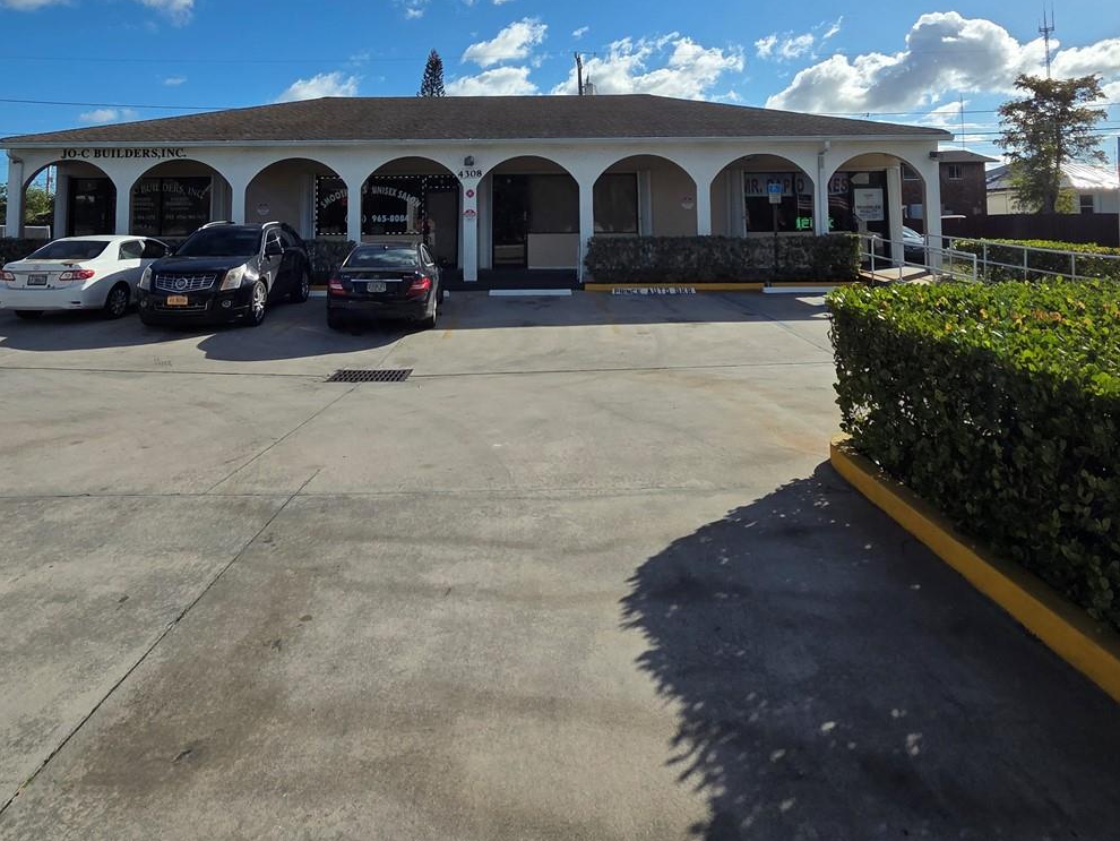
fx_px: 680
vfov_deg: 59.1
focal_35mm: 21
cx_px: 524
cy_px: 183
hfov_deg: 78.9
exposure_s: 1/4064
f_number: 2.2
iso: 50
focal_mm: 2.2
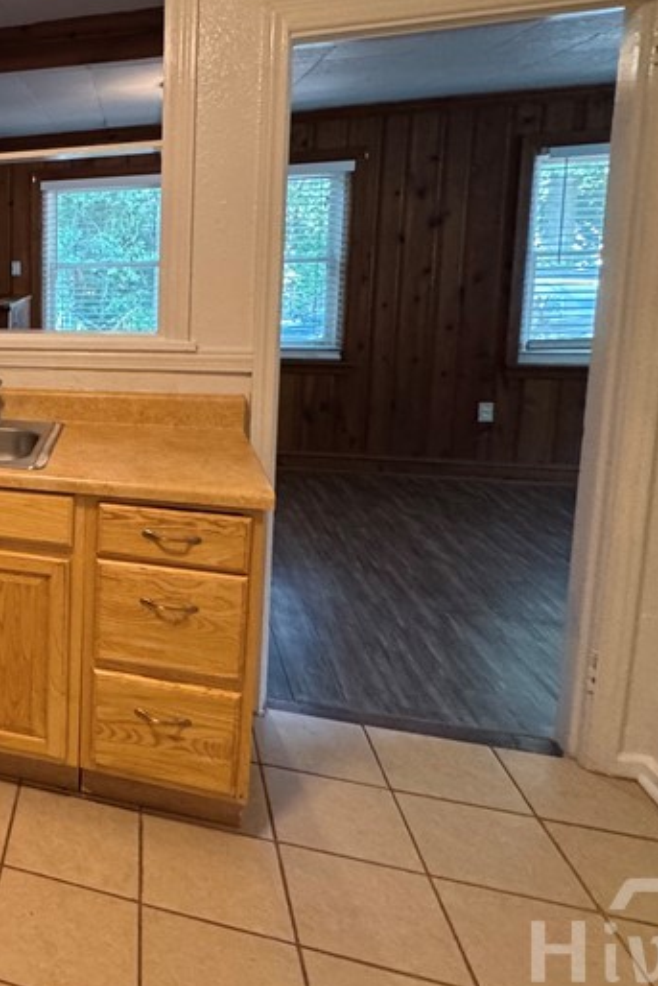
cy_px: 368
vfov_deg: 62.7
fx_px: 794
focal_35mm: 29
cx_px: -188
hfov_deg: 33.5
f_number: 2.2
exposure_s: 1/60
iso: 640
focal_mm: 2.22
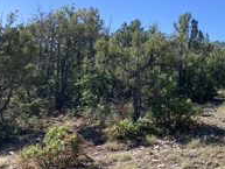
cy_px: 58
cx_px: 180
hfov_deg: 32.3
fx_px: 377
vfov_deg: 25.1
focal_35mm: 58
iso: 20
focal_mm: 3.99
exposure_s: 1/1279
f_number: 1.8
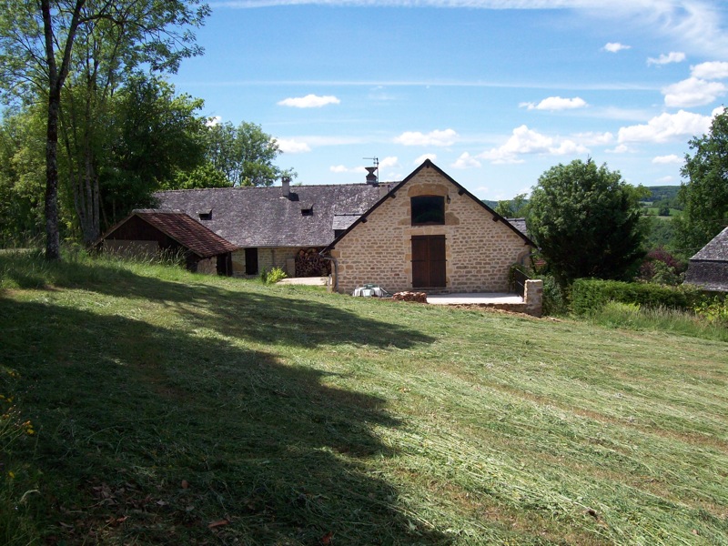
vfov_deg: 39.7
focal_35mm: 36
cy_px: 273
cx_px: 364
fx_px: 757
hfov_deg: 51.4
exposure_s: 1/442
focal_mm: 6
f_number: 4.8
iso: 80
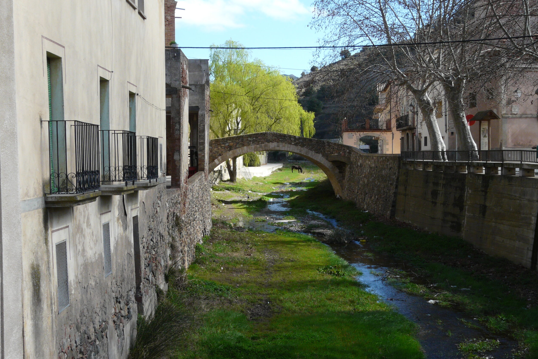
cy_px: 189
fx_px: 822
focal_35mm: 55
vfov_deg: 24.6
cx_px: 265
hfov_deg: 36.2
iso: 100
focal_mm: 8.5
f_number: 5.6
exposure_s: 1/250
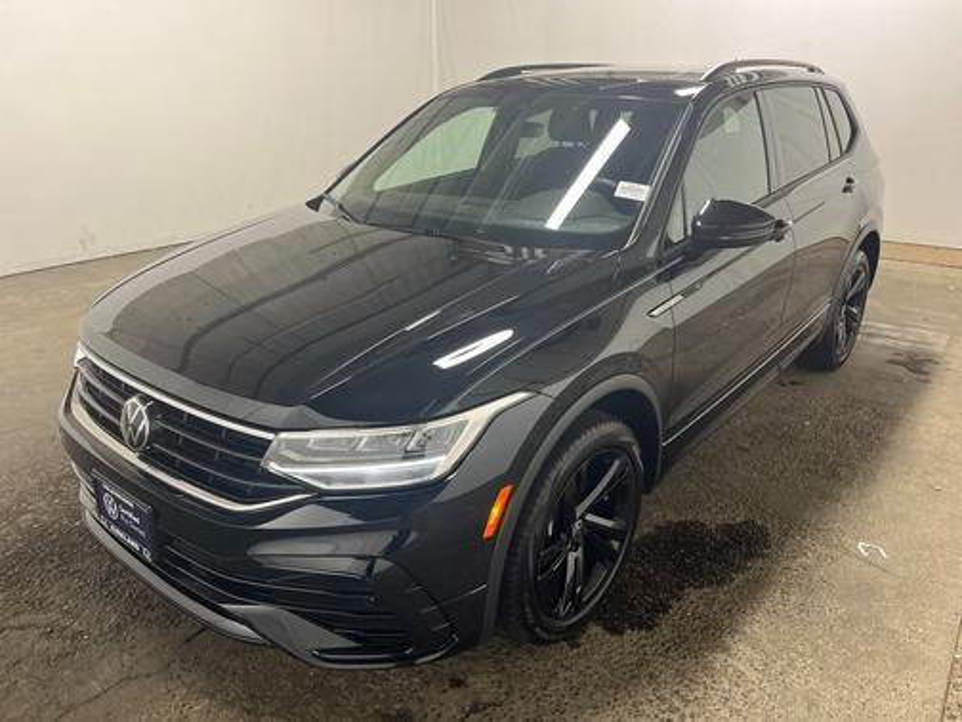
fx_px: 723
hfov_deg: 67.3
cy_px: 361
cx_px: 481
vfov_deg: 53.1
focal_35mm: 26
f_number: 1.6
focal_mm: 5.1
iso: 125
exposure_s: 1/117
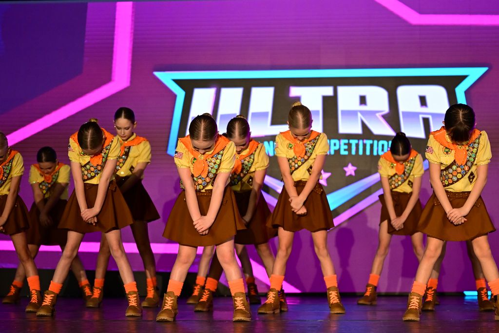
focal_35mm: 105
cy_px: 166
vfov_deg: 13.0
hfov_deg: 19.5
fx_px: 1456
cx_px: 250
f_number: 2.8
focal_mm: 70
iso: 2500
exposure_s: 1/1000
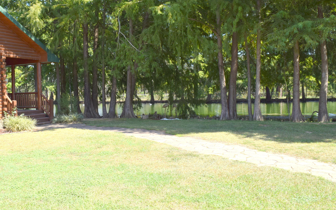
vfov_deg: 38.3
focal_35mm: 33
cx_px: 142
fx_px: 302
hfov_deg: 57.9
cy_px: 103
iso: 100
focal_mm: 18
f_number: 10
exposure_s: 1/200
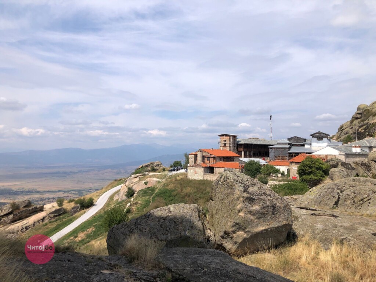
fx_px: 304
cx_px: 188
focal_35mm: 28
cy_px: 141
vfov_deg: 49.7
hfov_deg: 63.4
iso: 20
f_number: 1.8
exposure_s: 1/3745
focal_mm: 3.99
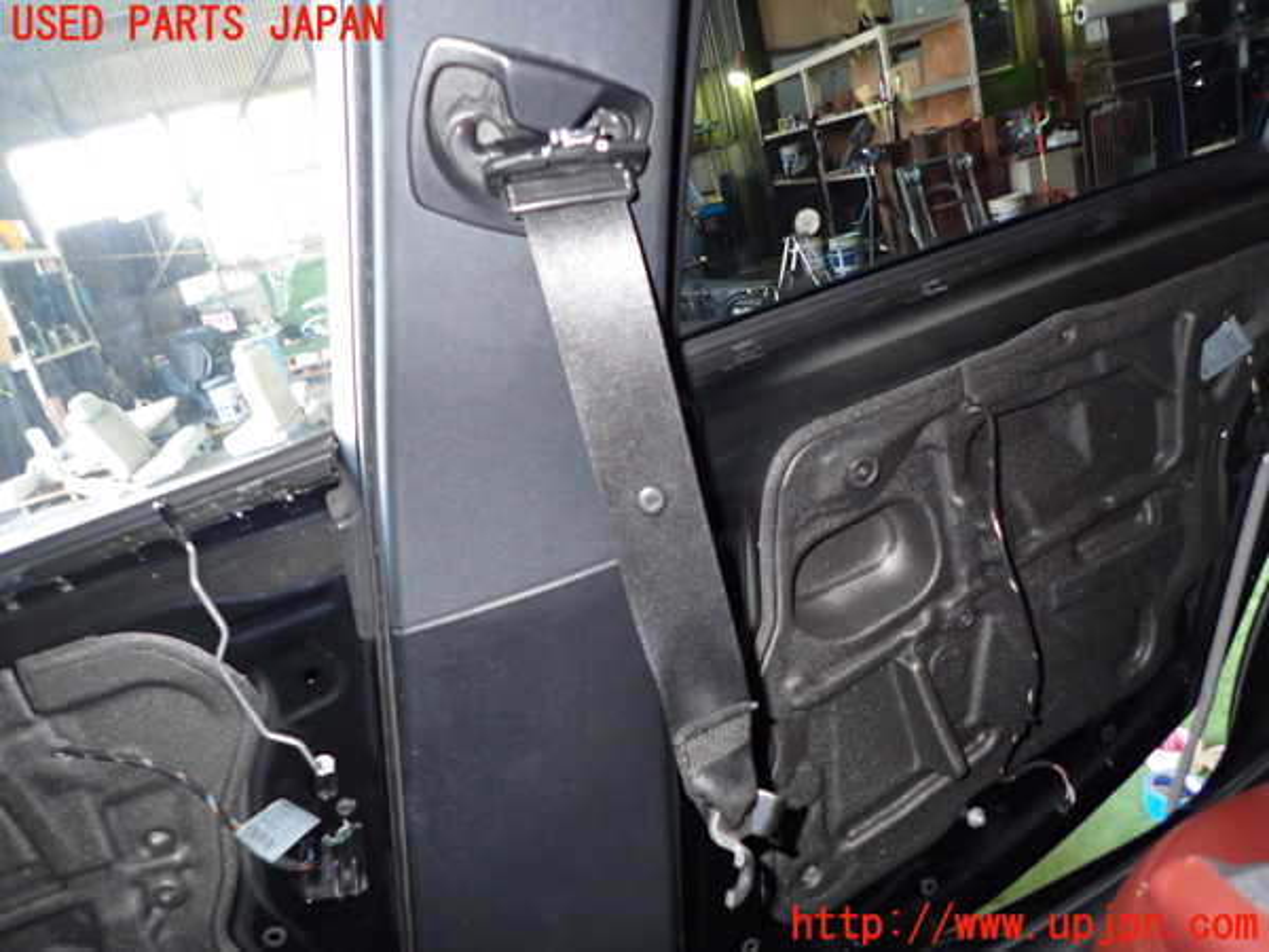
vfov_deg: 54.9
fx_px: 916
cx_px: 634
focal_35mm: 25
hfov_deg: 69.4
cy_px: 476
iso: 320
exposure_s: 1/30
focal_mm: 4.5
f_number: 2
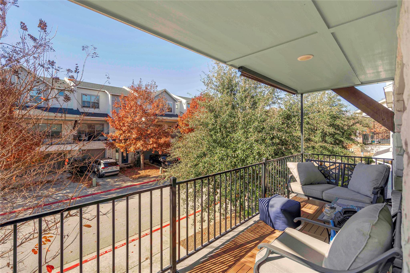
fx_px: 182
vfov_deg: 73.7
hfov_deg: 96.7
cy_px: 136
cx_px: 205
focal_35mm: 16
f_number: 4
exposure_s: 1/8000
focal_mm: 16
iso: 320
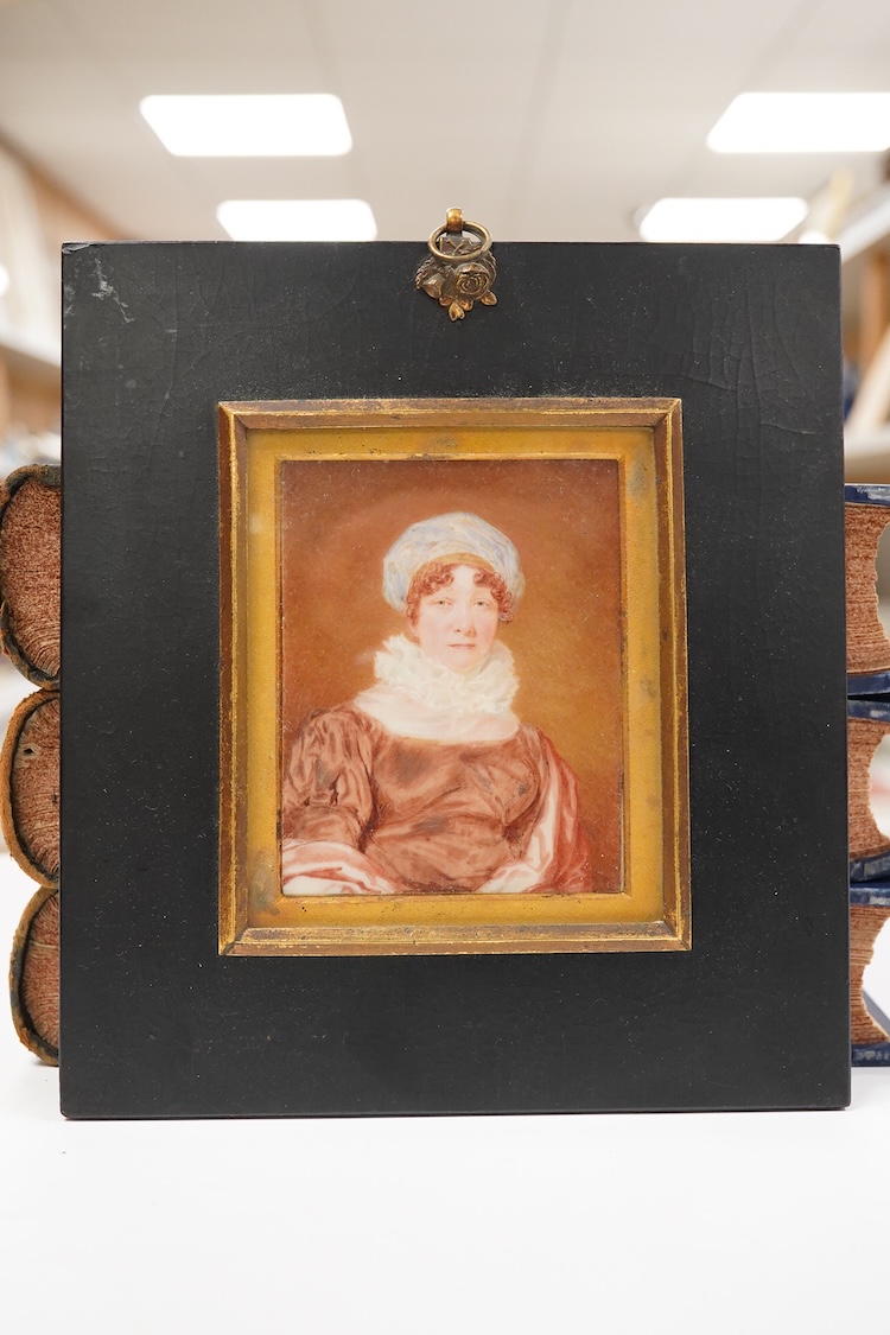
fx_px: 1669
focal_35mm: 45
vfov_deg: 43.6
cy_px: 668
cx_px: 445
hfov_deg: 29.9
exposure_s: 1/160
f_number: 8
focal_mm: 30
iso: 2500
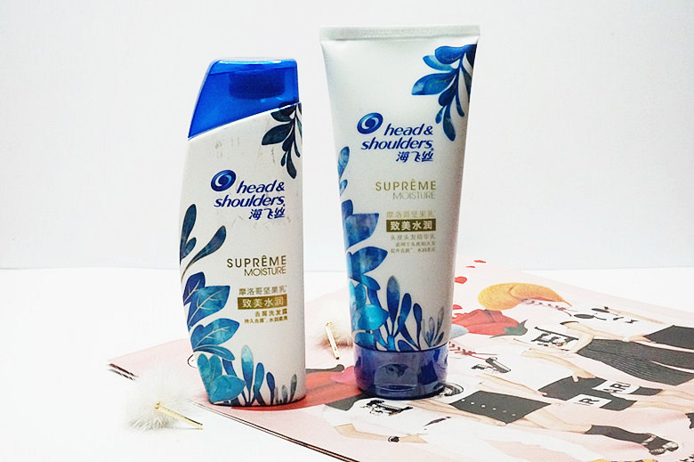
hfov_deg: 34.2
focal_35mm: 58
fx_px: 1127
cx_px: 347
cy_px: 231
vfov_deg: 23.2
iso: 2500
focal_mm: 39
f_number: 20
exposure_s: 1/60
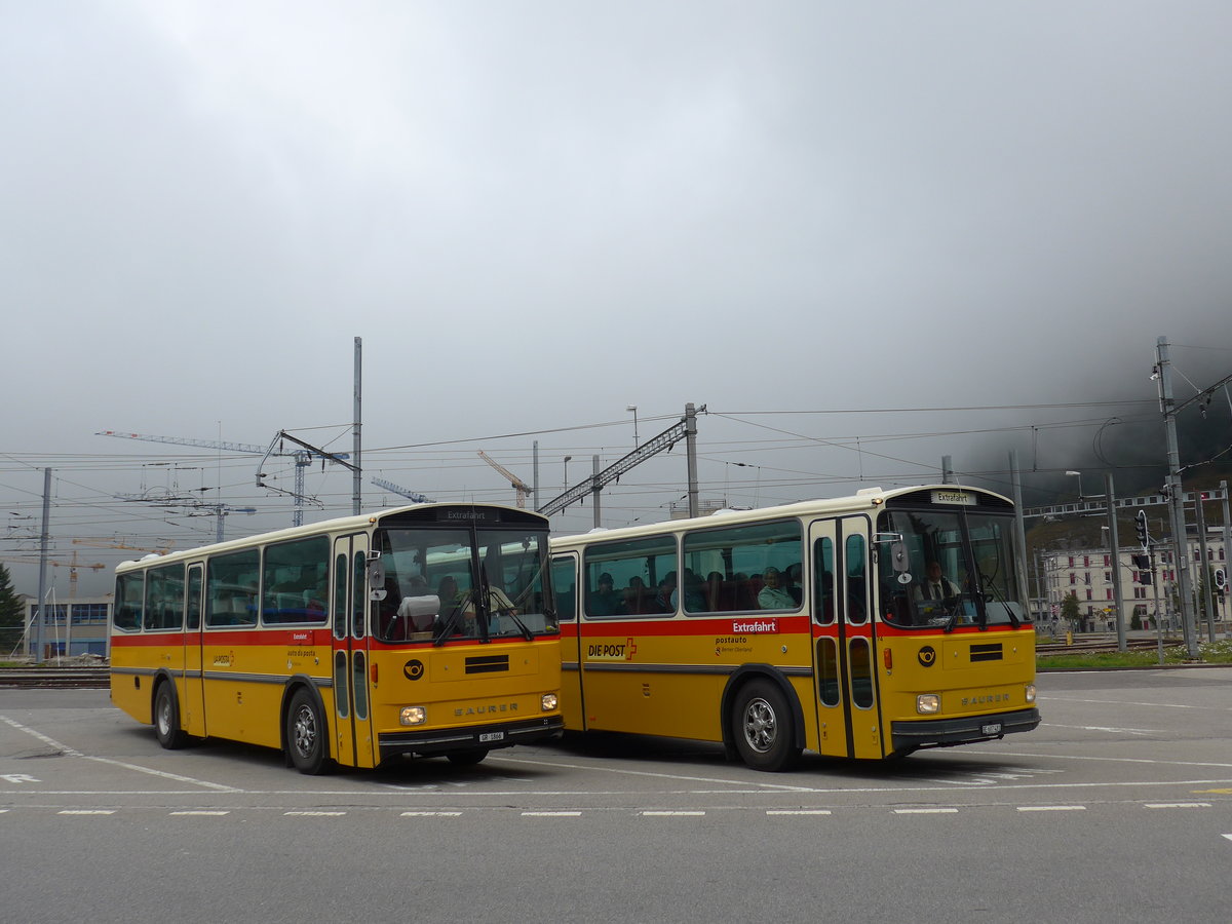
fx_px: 1103
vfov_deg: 45.4
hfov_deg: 58.4
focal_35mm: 31
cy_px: 462
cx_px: 616
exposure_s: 1/500
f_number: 2.8
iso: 80
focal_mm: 6.5
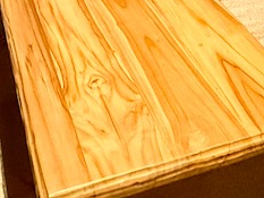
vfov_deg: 14.2
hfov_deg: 25.2
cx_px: 174
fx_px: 588
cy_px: -256
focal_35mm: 77
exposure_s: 1/60
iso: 1250
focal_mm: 2.22
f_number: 2.2
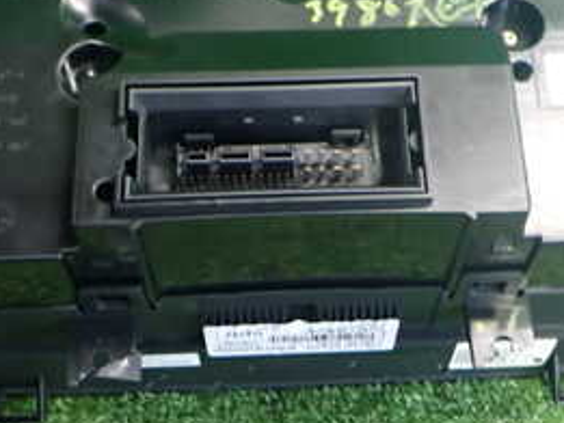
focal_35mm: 69
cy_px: 93
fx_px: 1125
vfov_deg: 21.1
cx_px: 326
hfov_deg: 28.1
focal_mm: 5.4
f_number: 2.3
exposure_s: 1/30
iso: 640
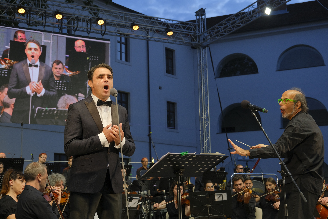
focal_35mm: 49
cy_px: 110
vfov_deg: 27.5
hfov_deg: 40.3
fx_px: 446
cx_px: 164
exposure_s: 1/125
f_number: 4
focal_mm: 32.5
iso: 1000
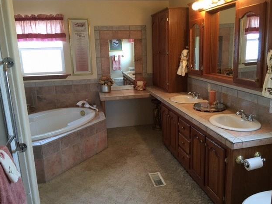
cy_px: 99
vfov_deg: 46.8
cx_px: 136
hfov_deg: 60.0
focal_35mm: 30
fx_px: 236
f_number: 2.2
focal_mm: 4.15
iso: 32
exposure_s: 1/15
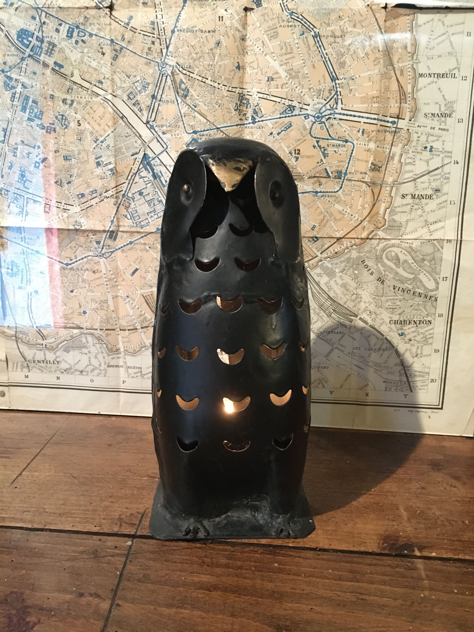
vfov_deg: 61.7
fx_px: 529
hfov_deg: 48.2
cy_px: 316
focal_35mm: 29
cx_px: 237
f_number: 2.2
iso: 320
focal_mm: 4.15
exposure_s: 1/17
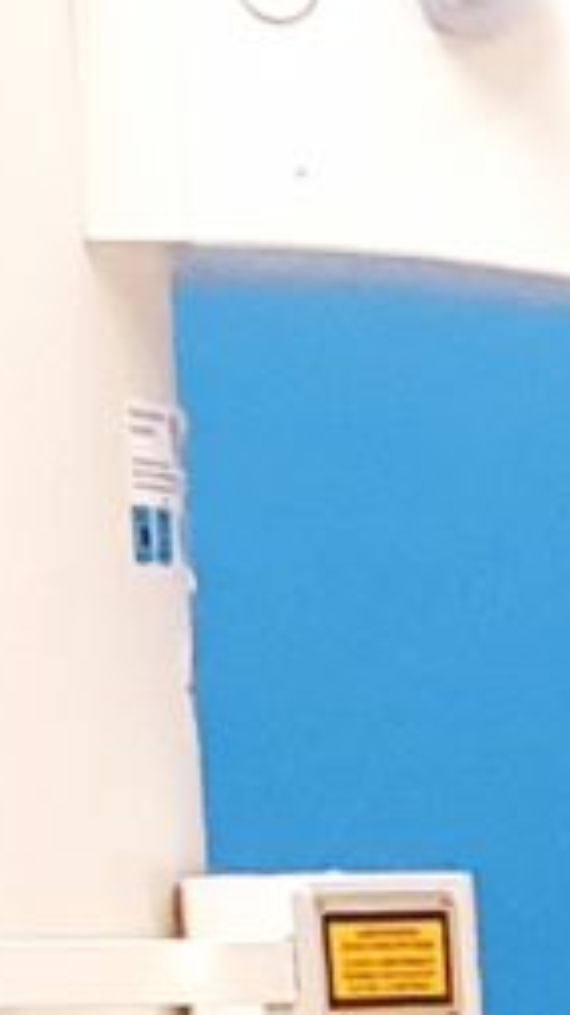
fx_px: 7724
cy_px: 2744
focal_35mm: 287
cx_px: 2091
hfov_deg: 4.0
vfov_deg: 6.9
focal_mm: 4.3
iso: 320
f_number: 2.4
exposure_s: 1/50
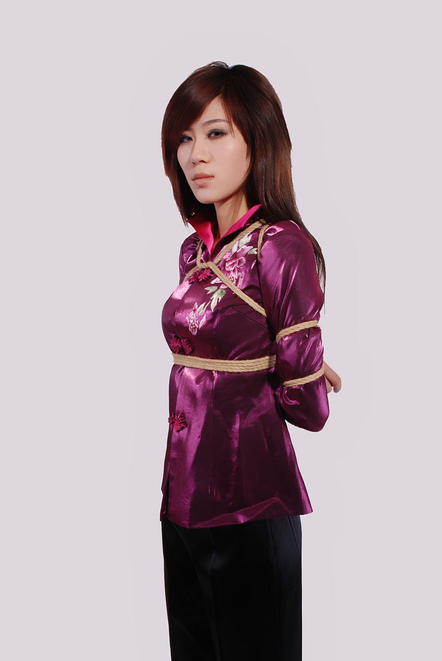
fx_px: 771
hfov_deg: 32.0
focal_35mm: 42
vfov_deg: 46.3
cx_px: 221
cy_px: 330
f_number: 8
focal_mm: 28
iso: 100
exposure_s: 1/8
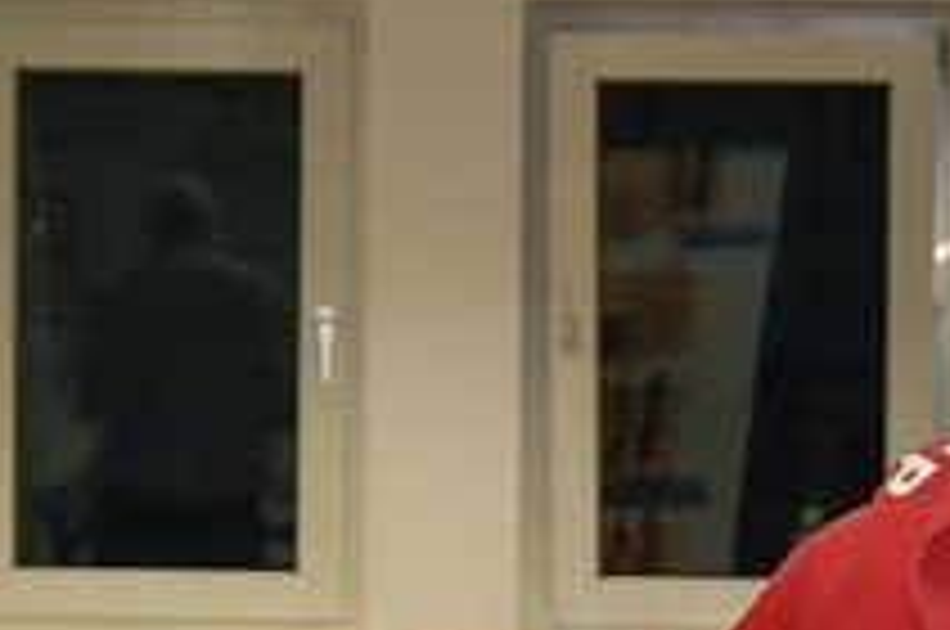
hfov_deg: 9.5
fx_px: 5691
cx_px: 716
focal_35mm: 216
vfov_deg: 6.2
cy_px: 999
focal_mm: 38
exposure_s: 1/60
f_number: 3.8
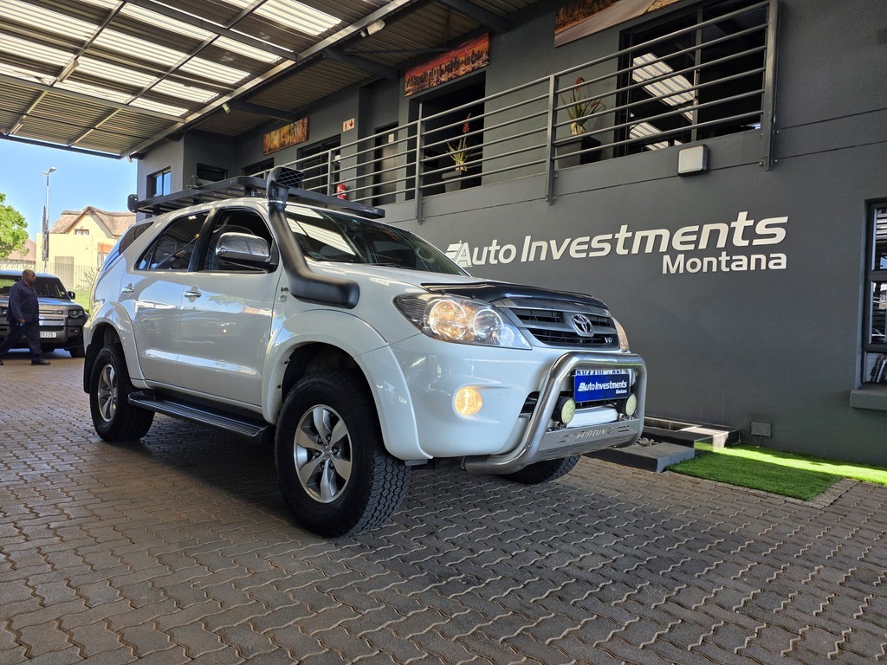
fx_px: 589
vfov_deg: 58.9
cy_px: 332
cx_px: 444
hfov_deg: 73.9
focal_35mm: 23
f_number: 1.7
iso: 40
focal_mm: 6.25
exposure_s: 1/359
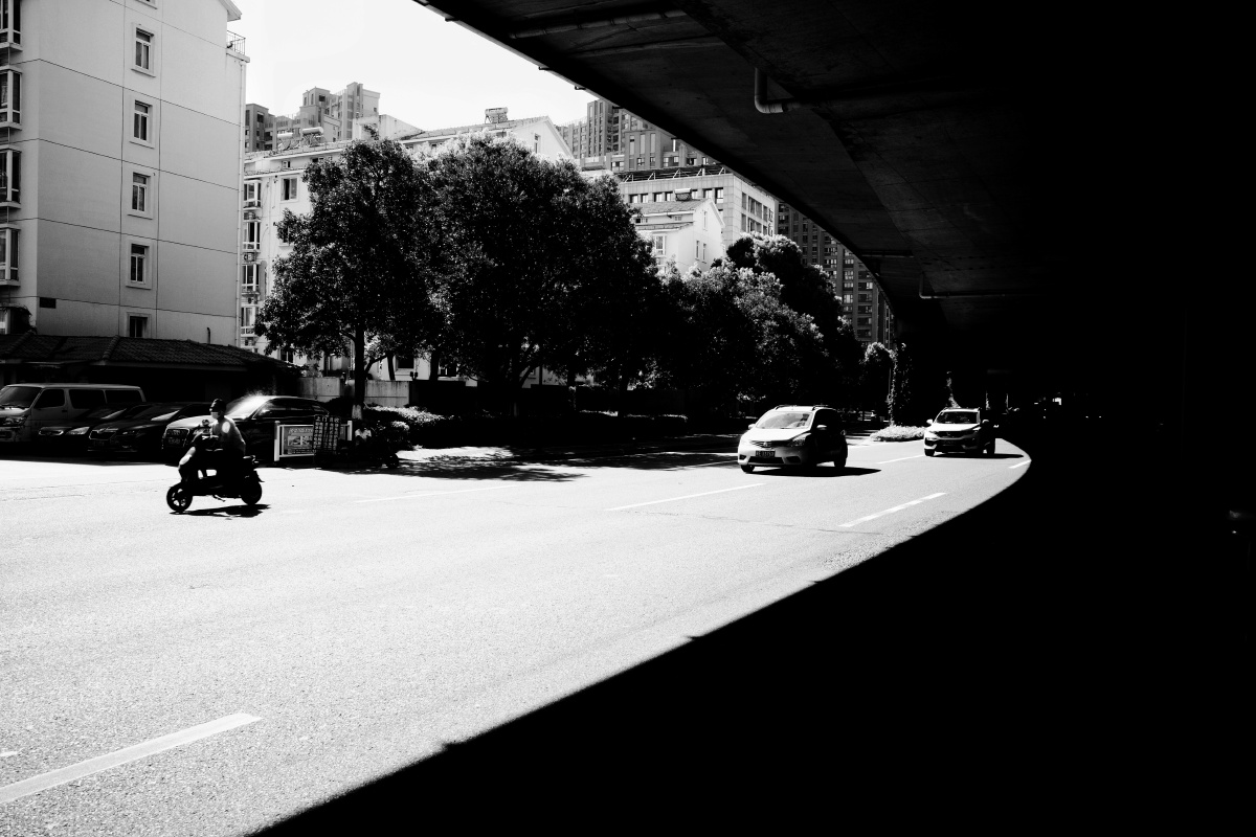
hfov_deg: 65.5
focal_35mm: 28
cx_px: 628
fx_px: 977
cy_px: 418
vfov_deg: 46.4
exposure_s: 1/400
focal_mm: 18.3
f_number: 5.6
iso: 200
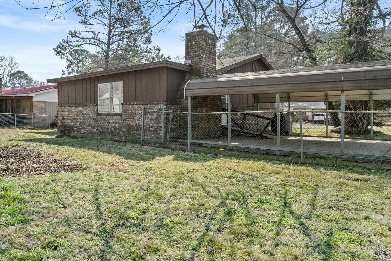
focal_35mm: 23
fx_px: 250
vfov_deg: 55.1
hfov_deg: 75.9
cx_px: 177
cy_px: 123
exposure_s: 1/125
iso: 400
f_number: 8
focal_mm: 13.2
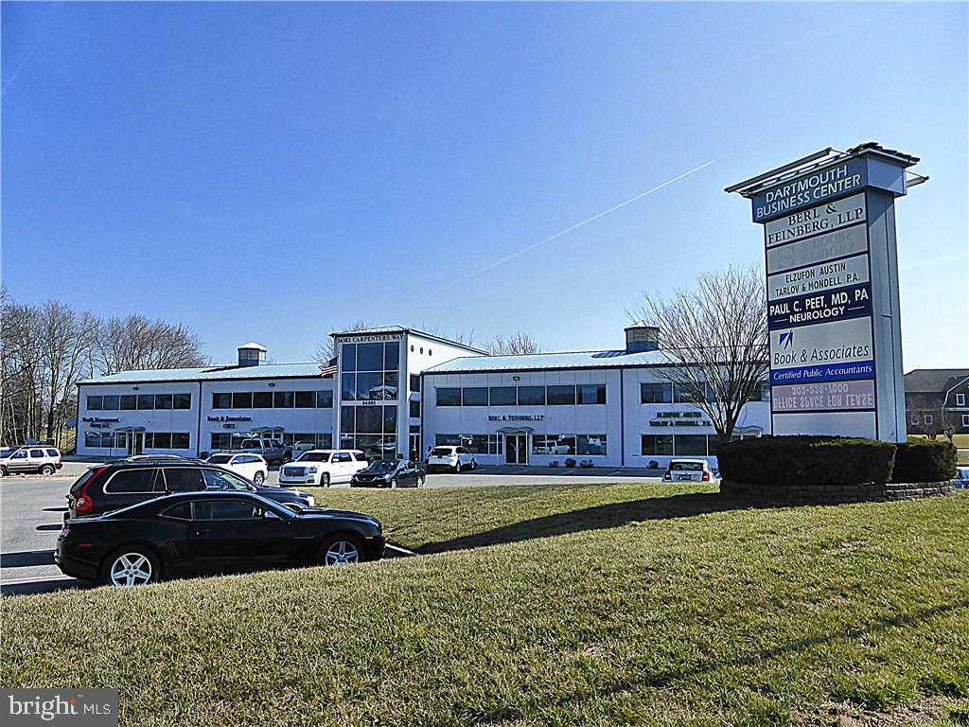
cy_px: 364
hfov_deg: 71.6
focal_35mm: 24
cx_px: 484
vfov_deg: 56.8
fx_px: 672
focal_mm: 4.3
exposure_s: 1/1600
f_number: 3.3
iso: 250
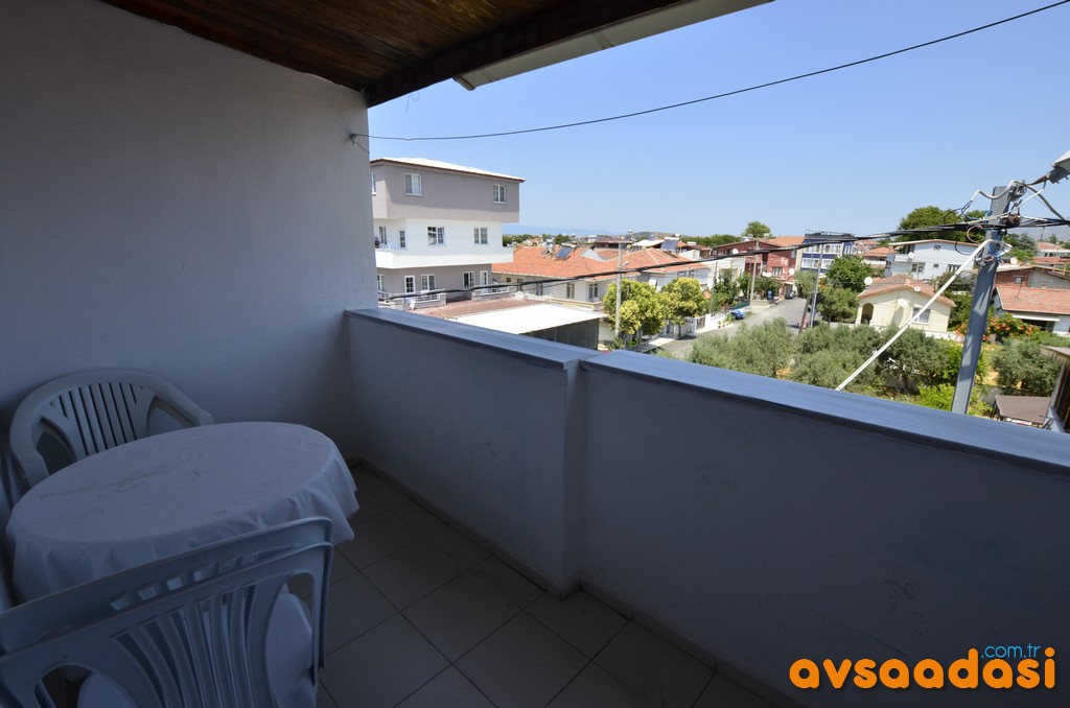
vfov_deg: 77.1
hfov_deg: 100.5
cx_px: 535
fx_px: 445
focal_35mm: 15
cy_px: 354
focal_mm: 10
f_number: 9.5
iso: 280
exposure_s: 1/250
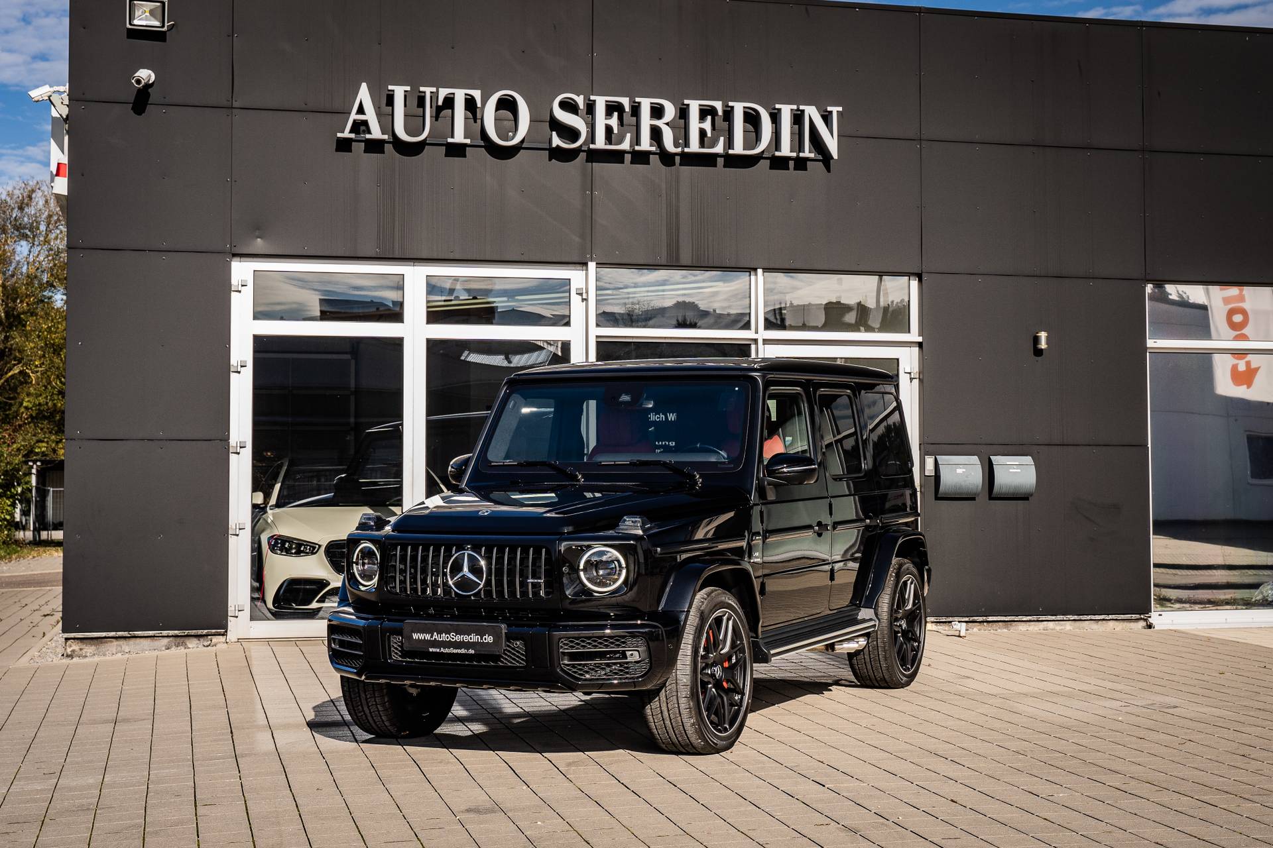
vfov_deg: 32.6
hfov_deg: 47.4
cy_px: 424
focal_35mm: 41
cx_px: 636
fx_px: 1450
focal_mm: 41
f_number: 6.3
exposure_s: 1/320
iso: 400
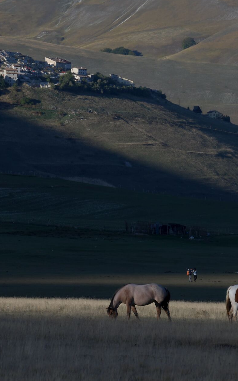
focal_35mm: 389
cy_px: 156
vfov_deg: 5.4
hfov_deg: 3.4
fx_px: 4038
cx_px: 60
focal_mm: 200
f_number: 11
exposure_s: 1/40
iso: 64
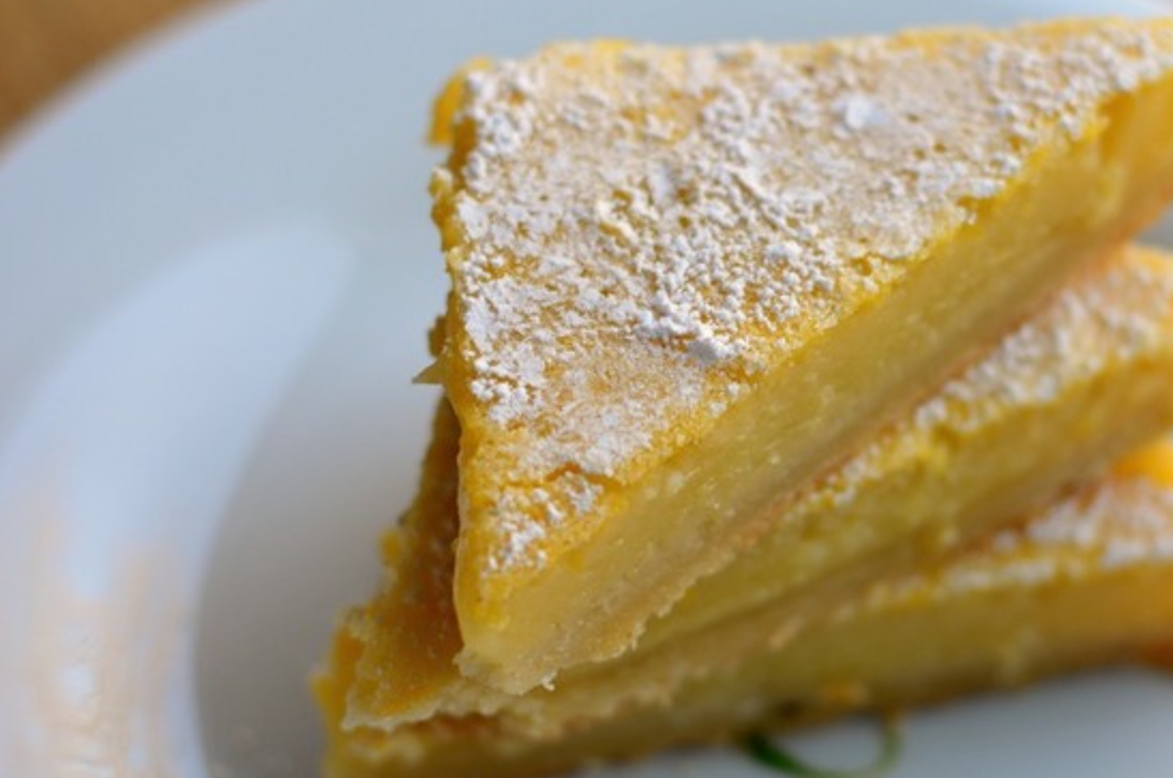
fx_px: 3481
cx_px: 785
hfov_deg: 19.1
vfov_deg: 12.8
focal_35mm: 107
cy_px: 424
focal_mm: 50
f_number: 2.8
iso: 100
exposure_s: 1/80
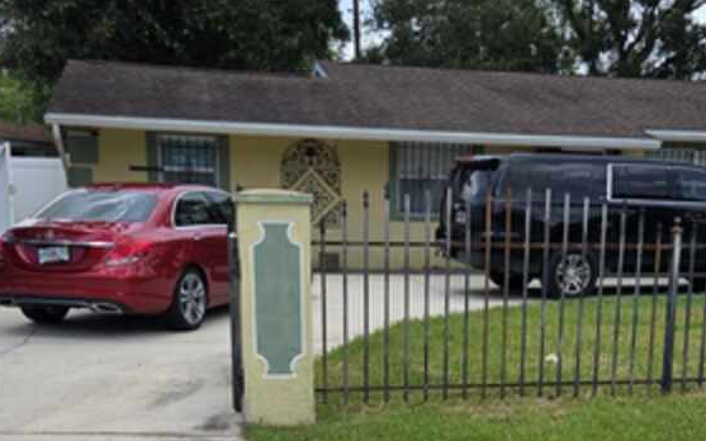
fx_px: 1077
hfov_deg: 35.8
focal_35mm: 56
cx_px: 491
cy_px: 445
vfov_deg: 22.2
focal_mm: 5.4
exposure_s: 1/1614
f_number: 1.8
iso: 25
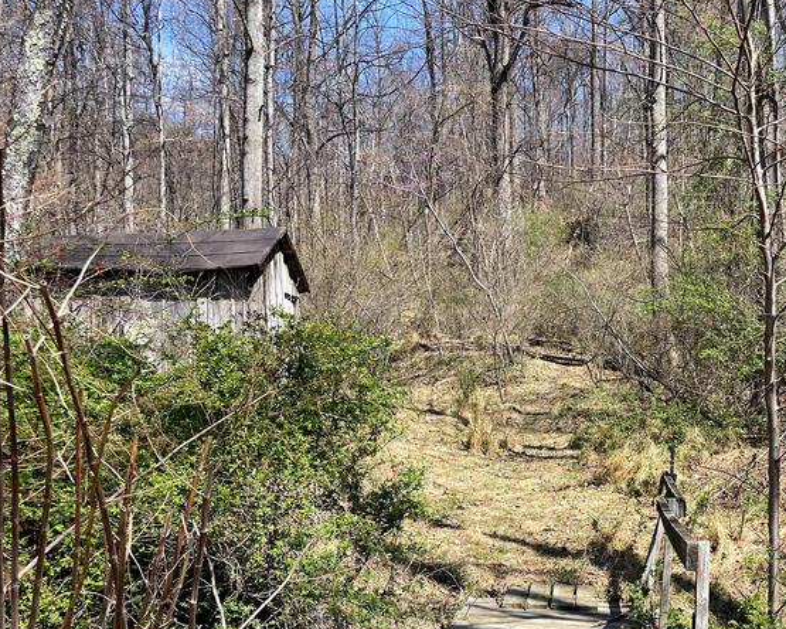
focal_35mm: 45
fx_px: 1047
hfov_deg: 40.1
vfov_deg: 33.2
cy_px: 418
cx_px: 579
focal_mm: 5.1
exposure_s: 1/1597
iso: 32
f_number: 1.6
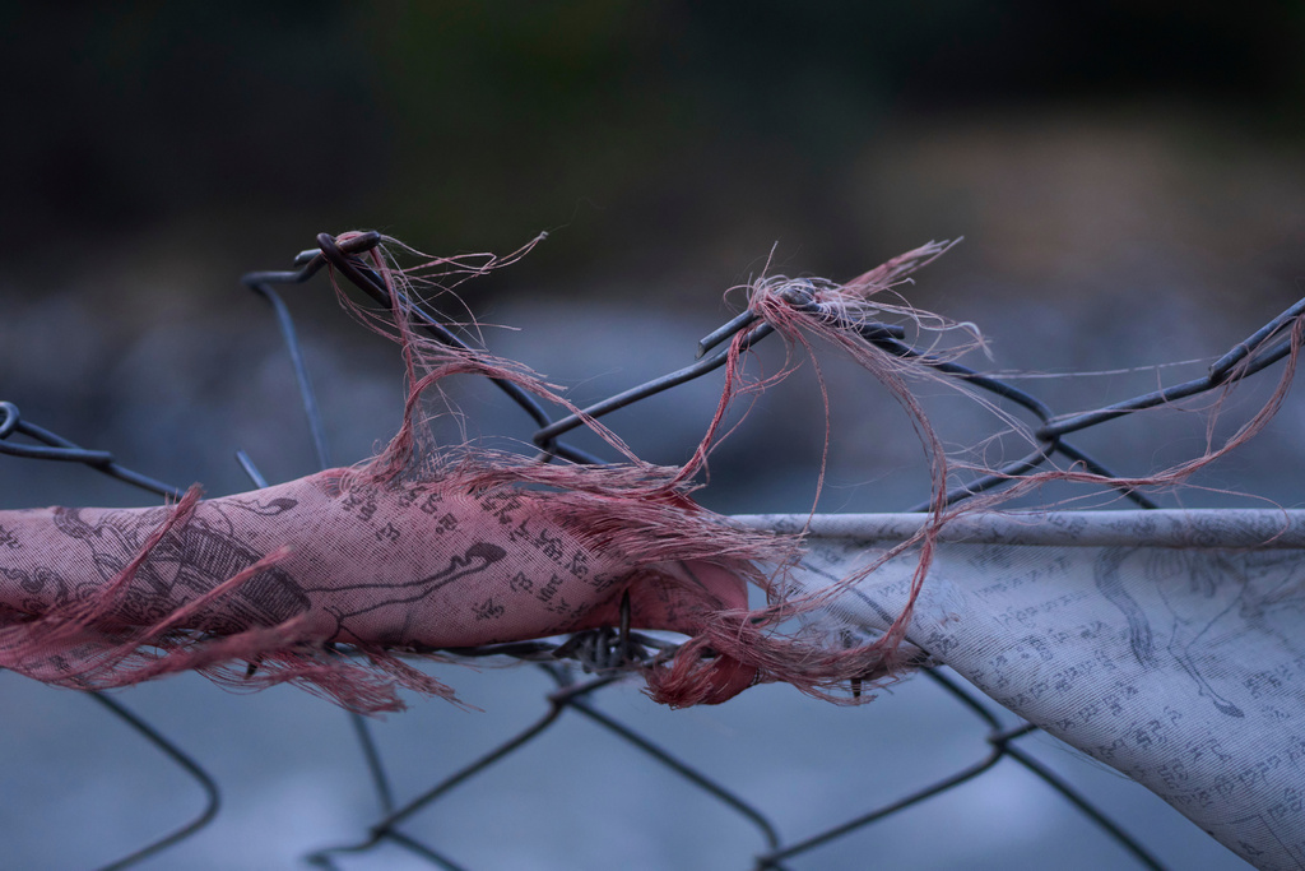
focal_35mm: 52
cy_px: 436
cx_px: 652
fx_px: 1885
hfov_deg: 38.2
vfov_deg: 26.0
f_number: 1.4
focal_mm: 35
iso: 640
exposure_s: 1/2000
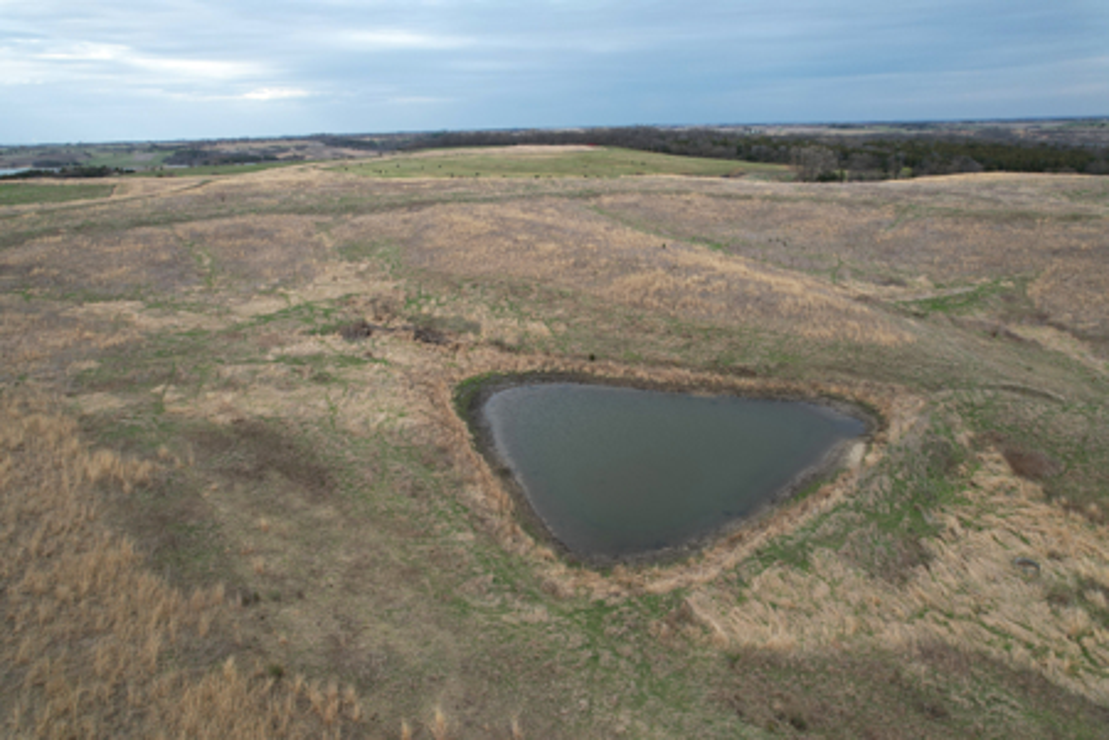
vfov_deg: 57.2
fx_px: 678
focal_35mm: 22
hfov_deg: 78.6
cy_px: 370
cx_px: 554
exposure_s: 1/500
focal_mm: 8.38
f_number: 2.8
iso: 100
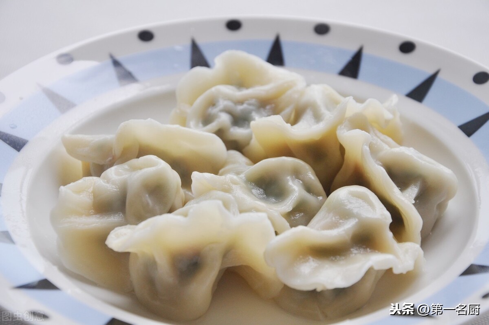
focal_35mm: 105
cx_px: 244
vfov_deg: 13.0
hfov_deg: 19.5
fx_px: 1425
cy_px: 162
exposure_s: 1/125
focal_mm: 70
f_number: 7.1
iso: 500
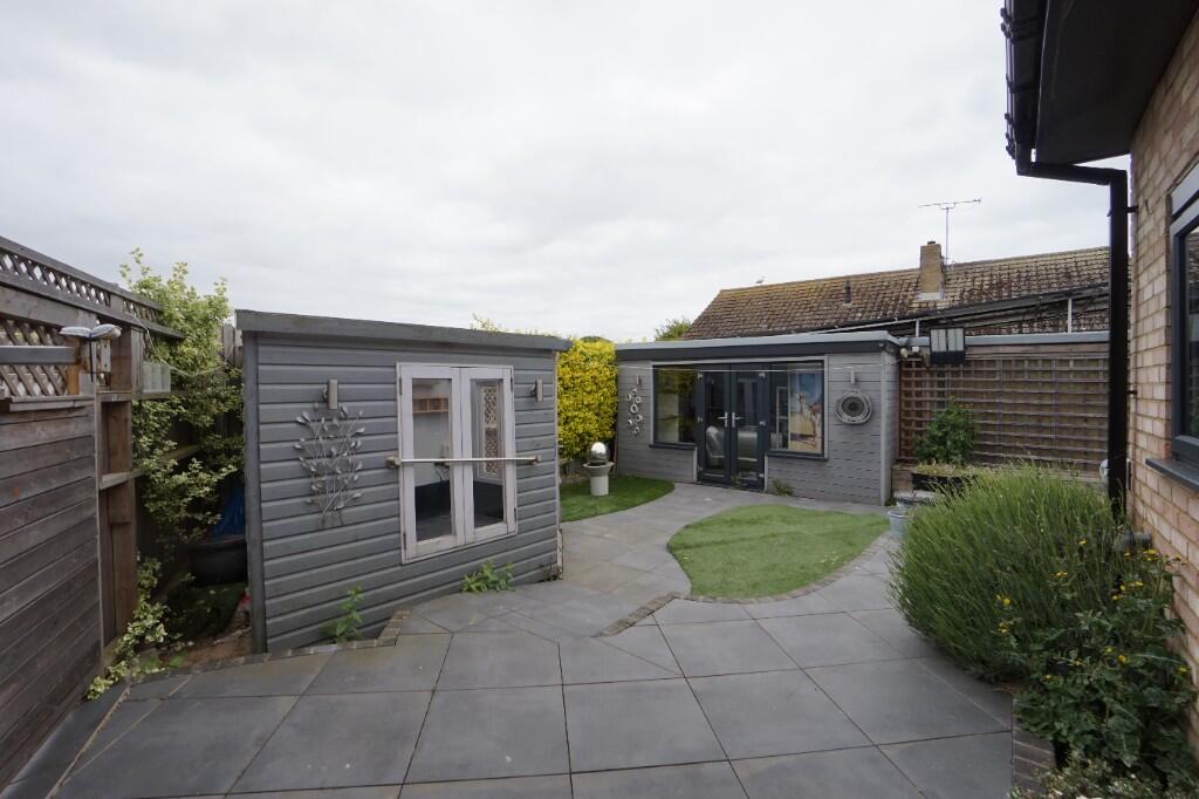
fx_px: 499
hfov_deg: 100.4
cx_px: 600
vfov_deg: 77.3
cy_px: 400
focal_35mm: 15
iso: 100
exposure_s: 1/100
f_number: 9
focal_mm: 10
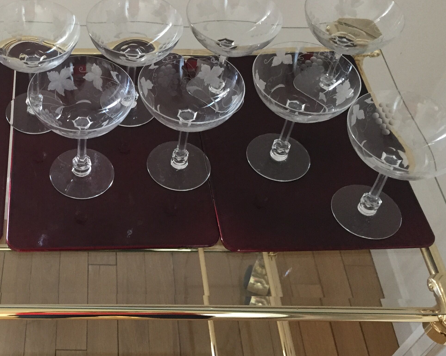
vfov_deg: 31.3
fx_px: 634
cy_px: 138
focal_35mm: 48
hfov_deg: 37.5
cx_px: 96
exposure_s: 1/33
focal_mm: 4.15
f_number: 2.2
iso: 250
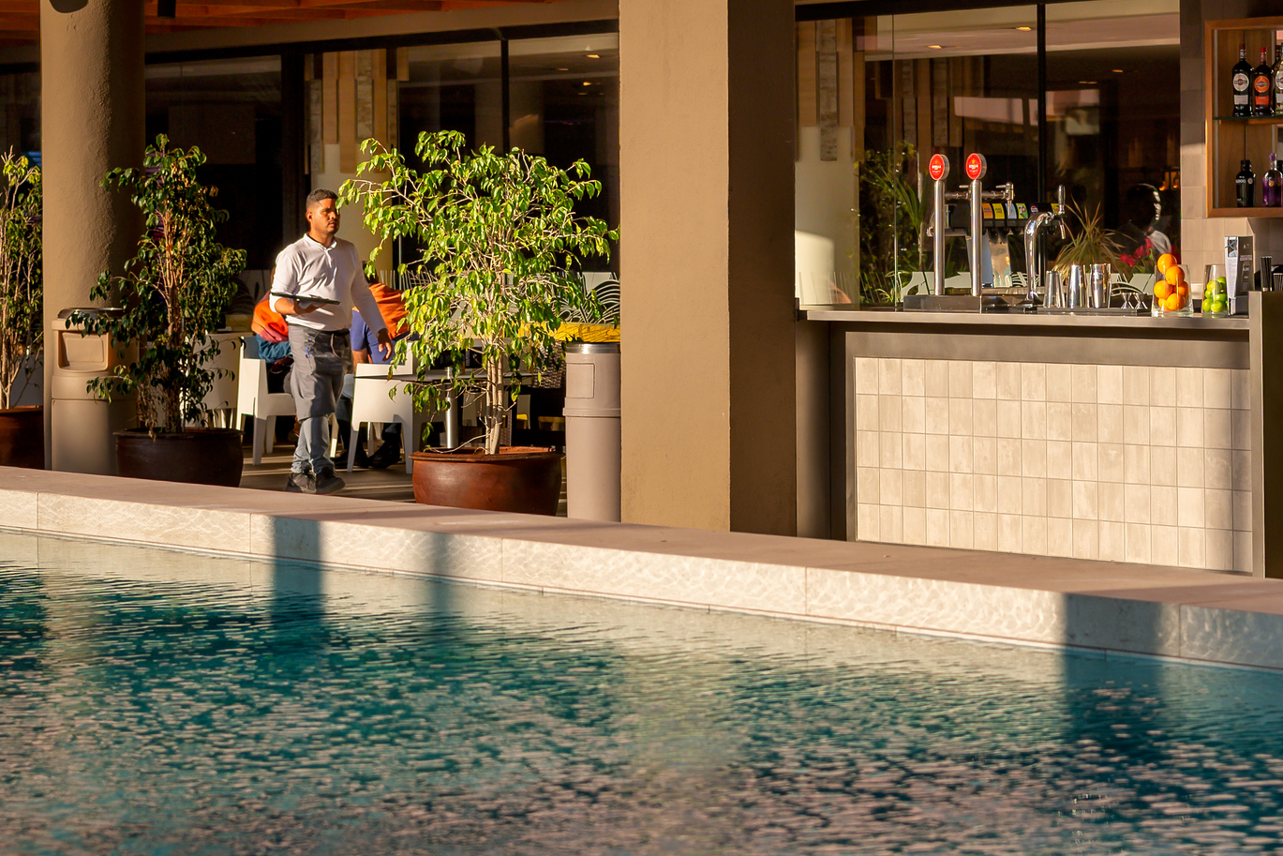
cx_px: 825
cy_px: 526
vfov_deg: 11.9
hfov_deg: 17.8
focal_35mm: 115
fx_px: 4099
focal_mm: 55
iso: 100
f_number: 4.5
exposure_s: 1/1250
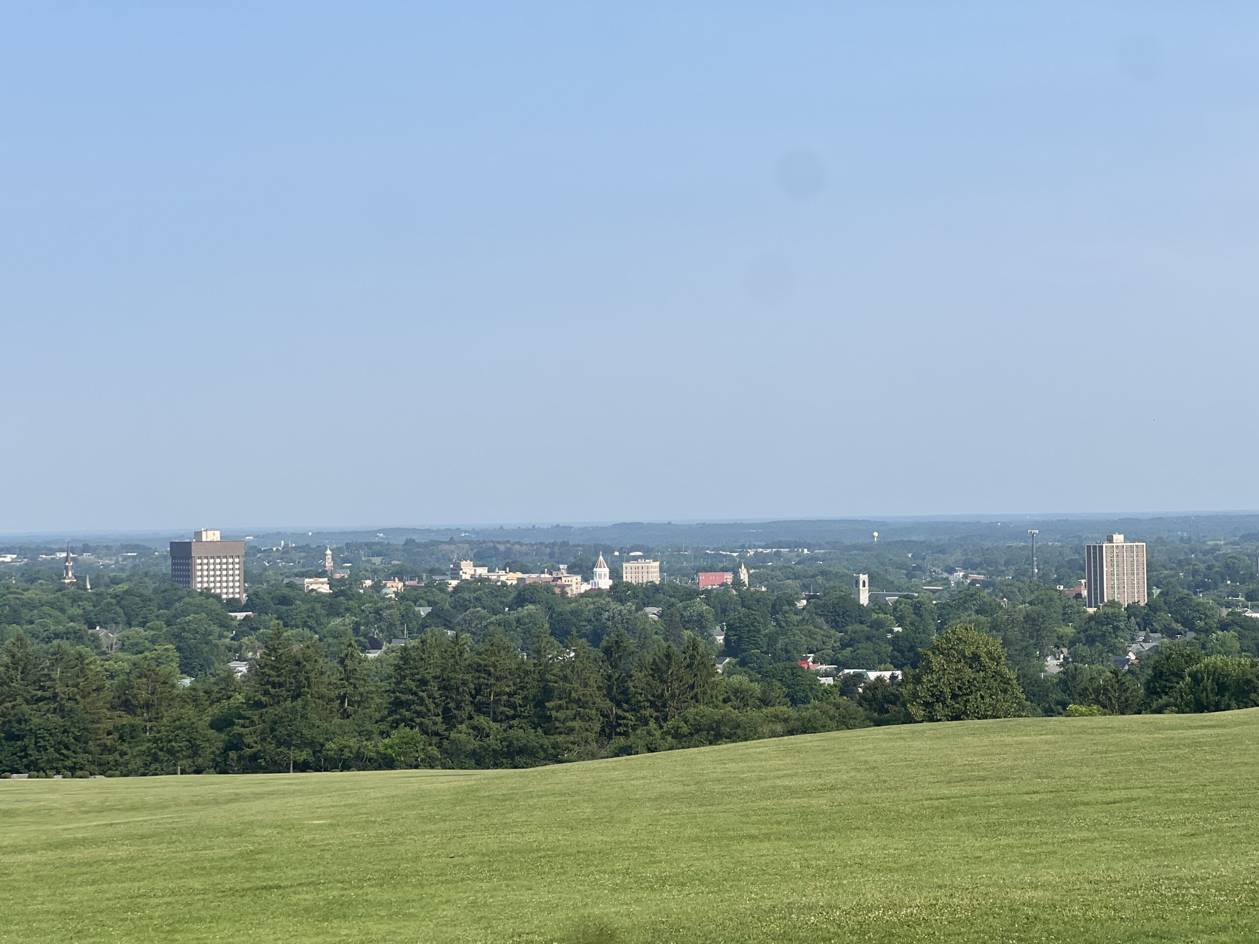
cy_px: 472
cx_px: 630
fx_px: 2801
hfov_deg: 25.3
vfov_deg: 19.1
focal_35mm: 77
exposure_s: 1/867
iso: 32
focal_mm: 9
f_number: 2.8
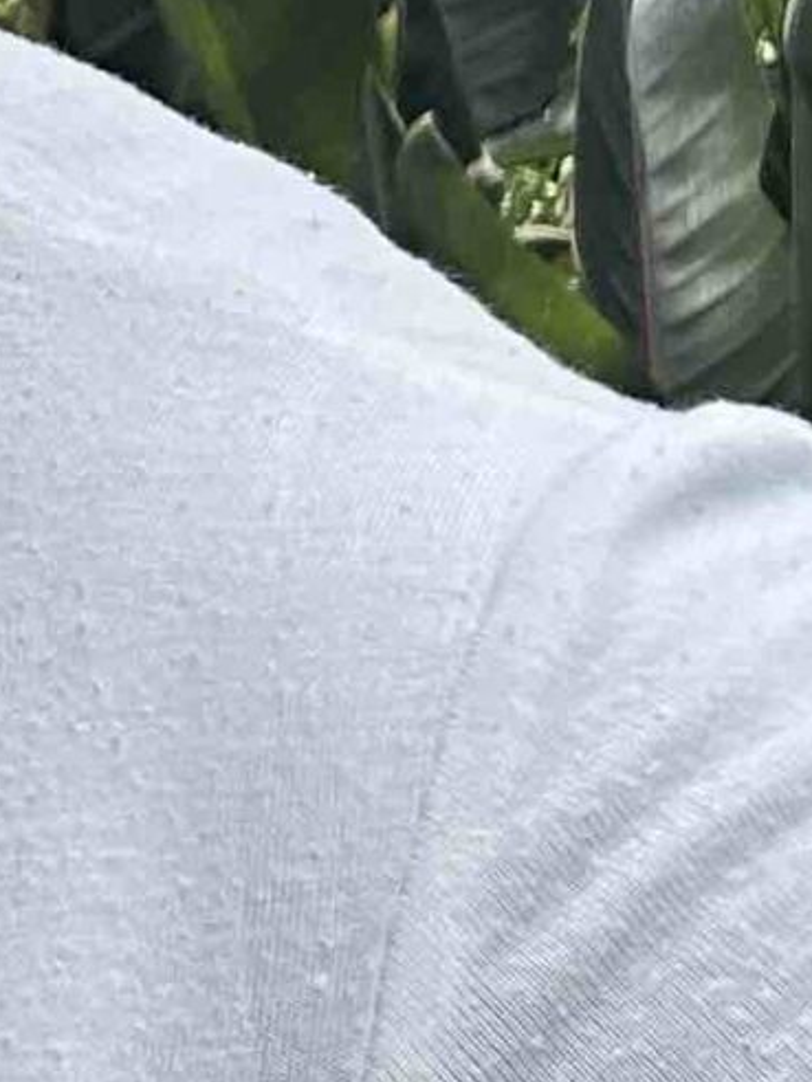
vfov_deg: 12.5
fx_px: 4879
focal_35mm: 156
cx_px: -1246
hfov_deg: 8.5
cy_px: -37
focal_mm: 2.69
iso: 40
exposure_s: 1/121
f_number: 1.9
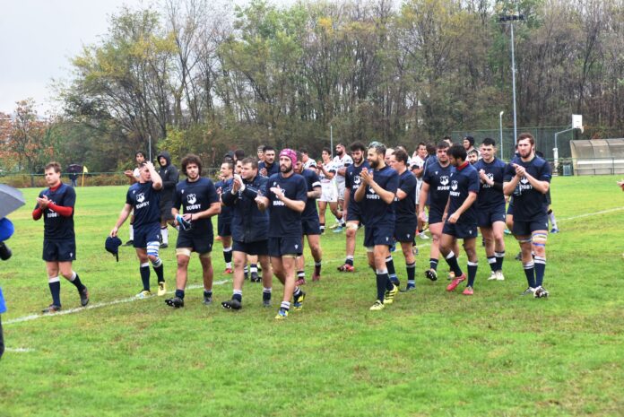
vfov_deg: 17.1
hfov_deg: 25.3
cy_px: 208
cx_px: 312
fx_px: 1387
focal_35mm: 80
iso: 1250
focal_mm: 80
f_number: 5
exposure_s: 1/800
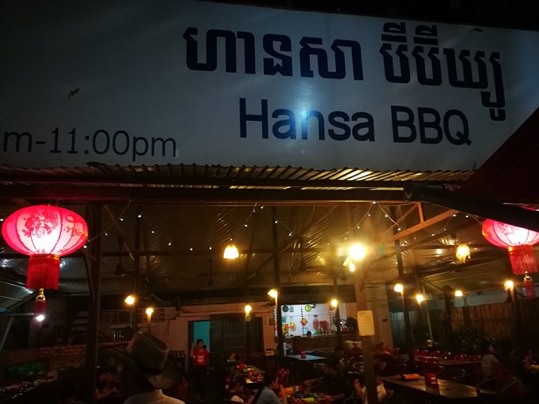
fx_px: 420
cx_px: 270
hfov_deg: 65.3
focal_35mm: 27
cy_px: 202
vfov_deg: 51.4
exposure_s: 1/20
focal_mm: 4.5
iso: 640
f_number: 2.2
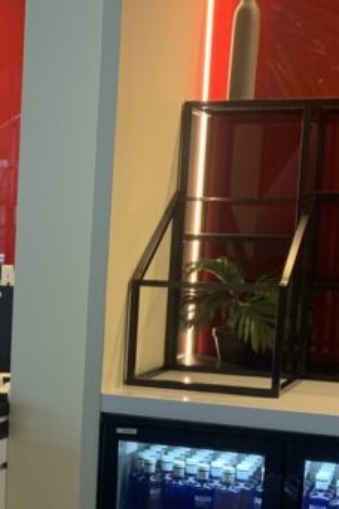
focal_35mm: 81
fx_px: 1144
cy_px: 394
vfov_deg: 24.7
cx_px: -74
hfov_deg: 16.1
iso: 64
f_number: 1.8
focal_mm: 4.25
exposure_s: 1/50
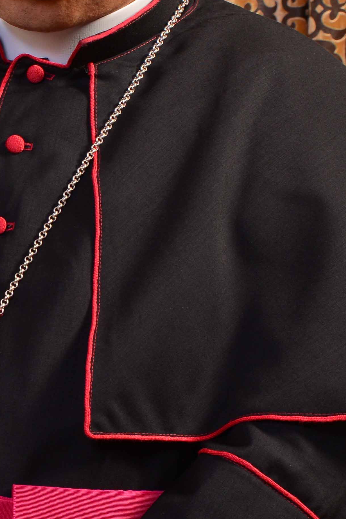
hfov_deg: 9.0
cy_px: 241
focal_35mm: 151
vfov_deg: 13.6
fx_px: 2176
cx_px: -38
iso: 500
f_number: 10
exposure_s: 1/125
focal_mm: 46
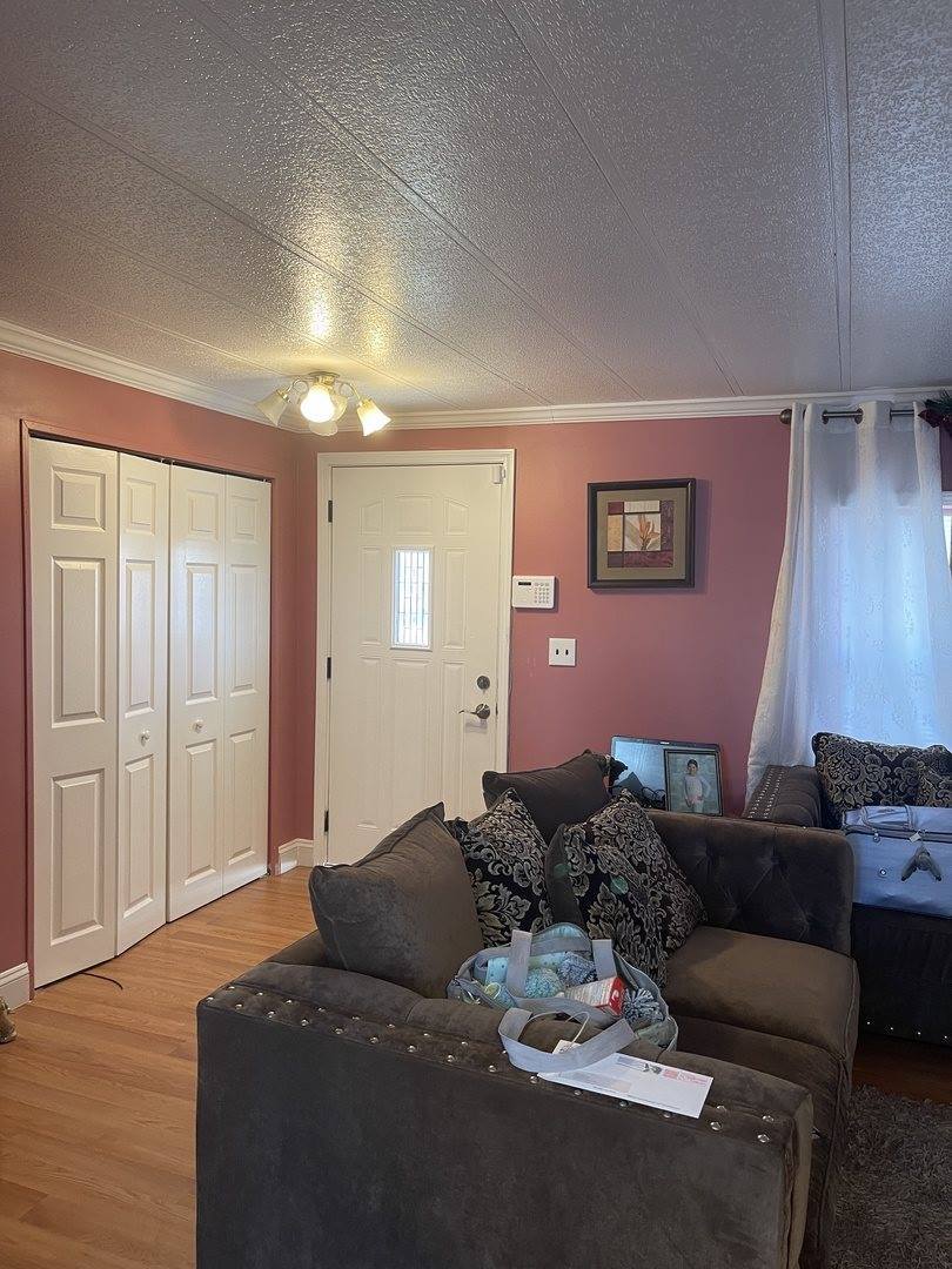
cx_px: 476
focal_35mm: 26
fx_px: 953
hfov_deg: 53.1
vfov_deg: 67.3
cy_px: 634
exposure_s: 1/60
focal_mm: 5.1
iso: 160
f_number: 1.6
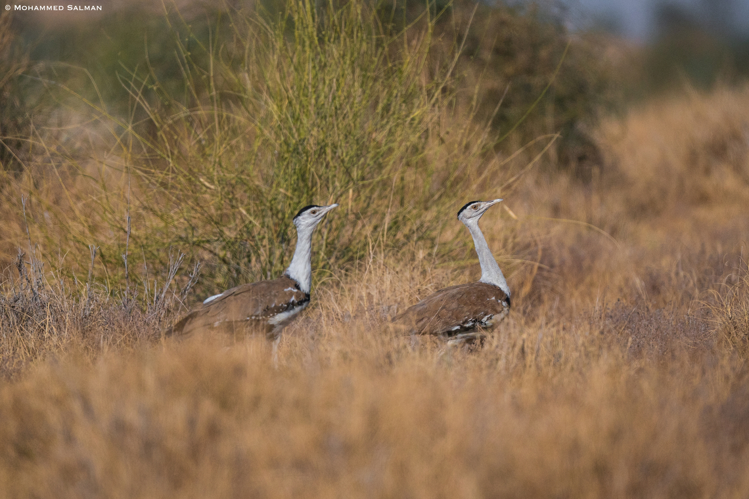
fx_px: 18724
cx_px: 374
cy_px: 250
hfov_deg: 2.3
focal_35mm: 900
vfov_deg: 1.5
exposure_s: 1/16000
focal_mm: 600
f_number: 4
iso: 800
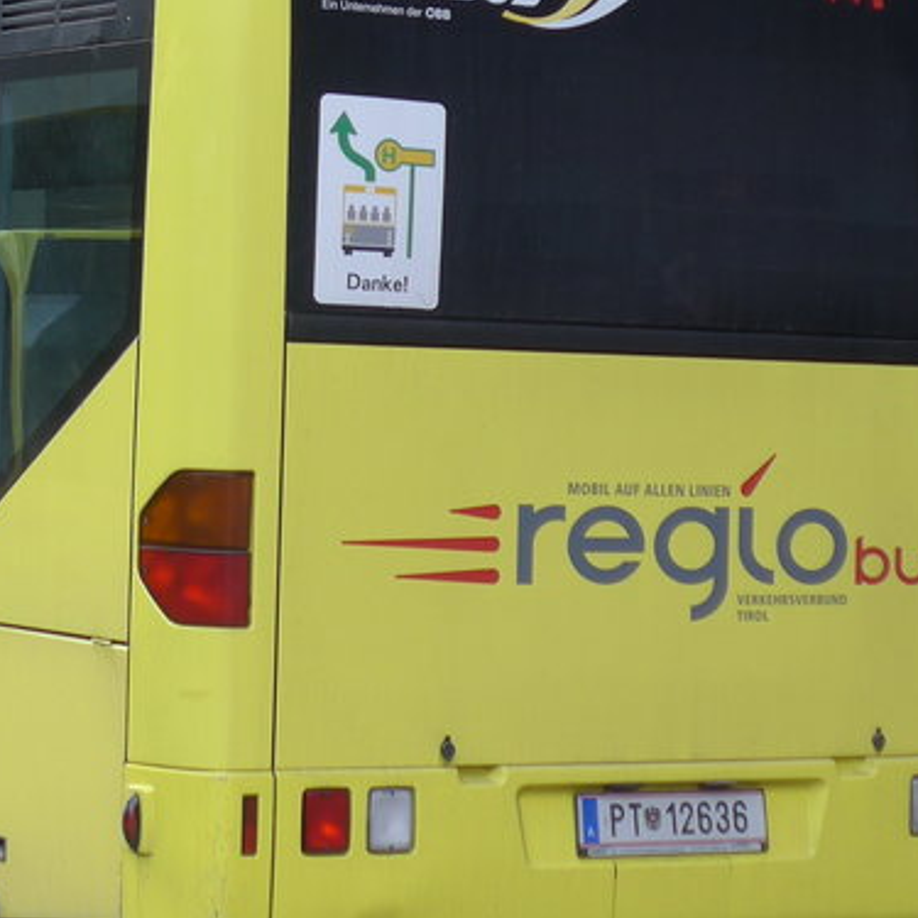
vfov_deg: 13.3
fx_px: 3900
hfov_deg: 13.3
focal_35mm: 130
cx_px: 32
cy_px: 100
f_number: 3
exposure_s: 1/125
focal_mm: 9.5
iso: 80
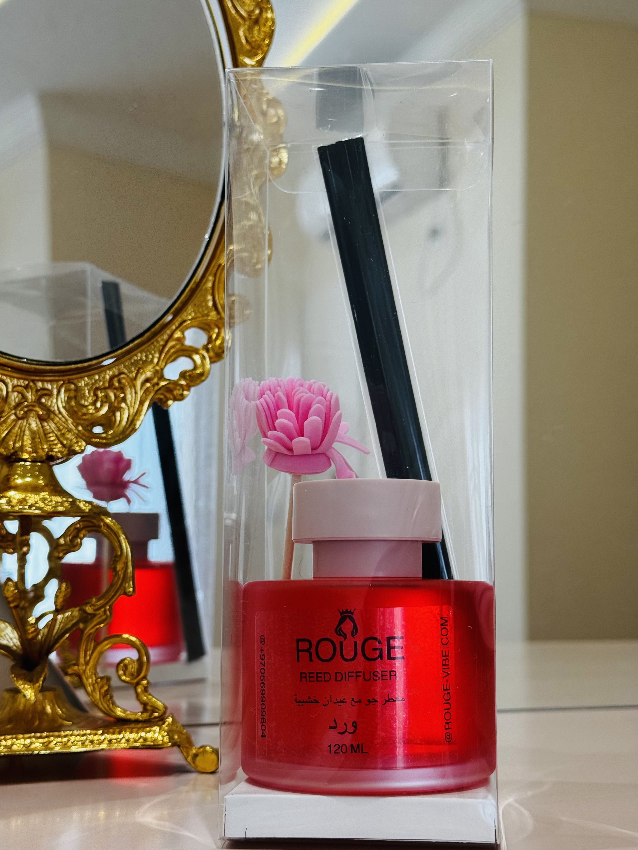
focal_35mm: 54
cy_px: 438
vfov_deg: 35.5
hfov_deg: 27.0
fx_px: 1327
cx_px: 354
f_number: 1.78
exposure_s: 1/153
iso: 64
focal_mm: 6.76
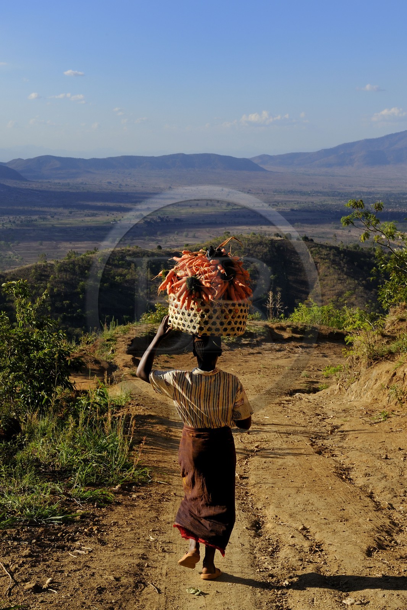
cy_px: 305
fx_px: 763
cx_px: 204
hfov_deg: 29.9
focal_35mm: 45
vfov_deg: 43.6
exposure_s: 1/400
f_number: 11
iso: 400
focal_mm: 45
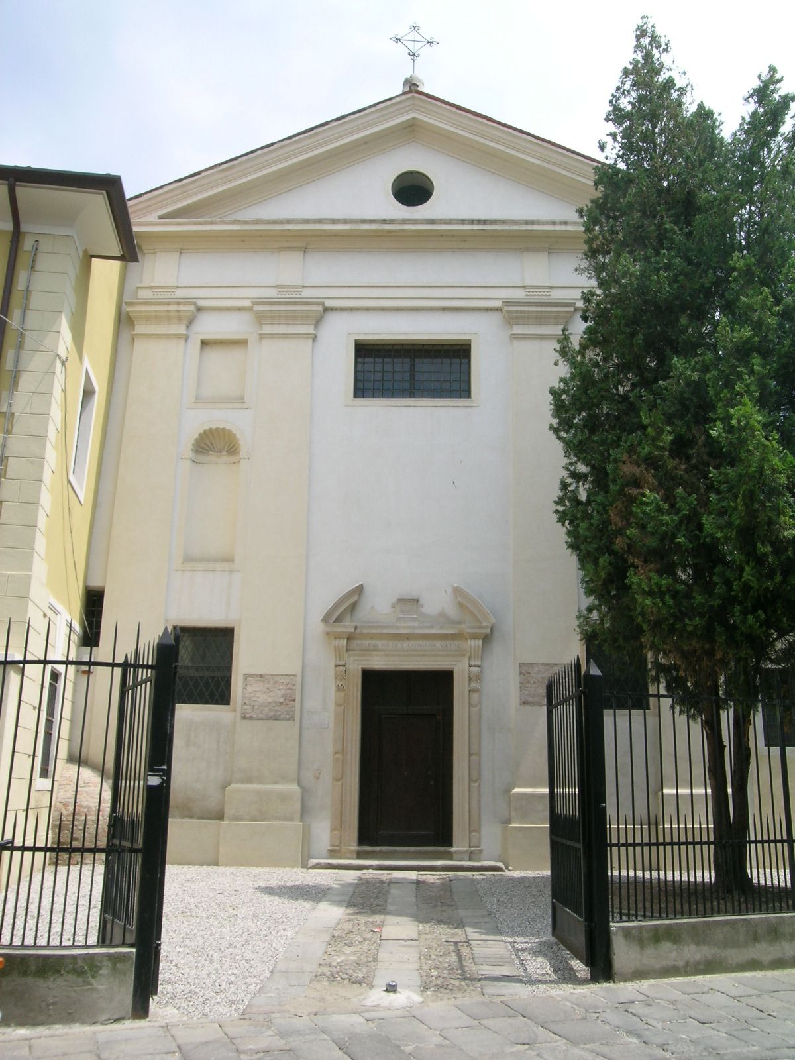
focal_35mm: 31
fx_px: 949
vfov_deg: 58.4
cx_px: 398
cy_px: 530
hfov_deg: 45.4
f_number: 6.5
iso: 50
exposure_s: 1/205
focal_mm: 6.5
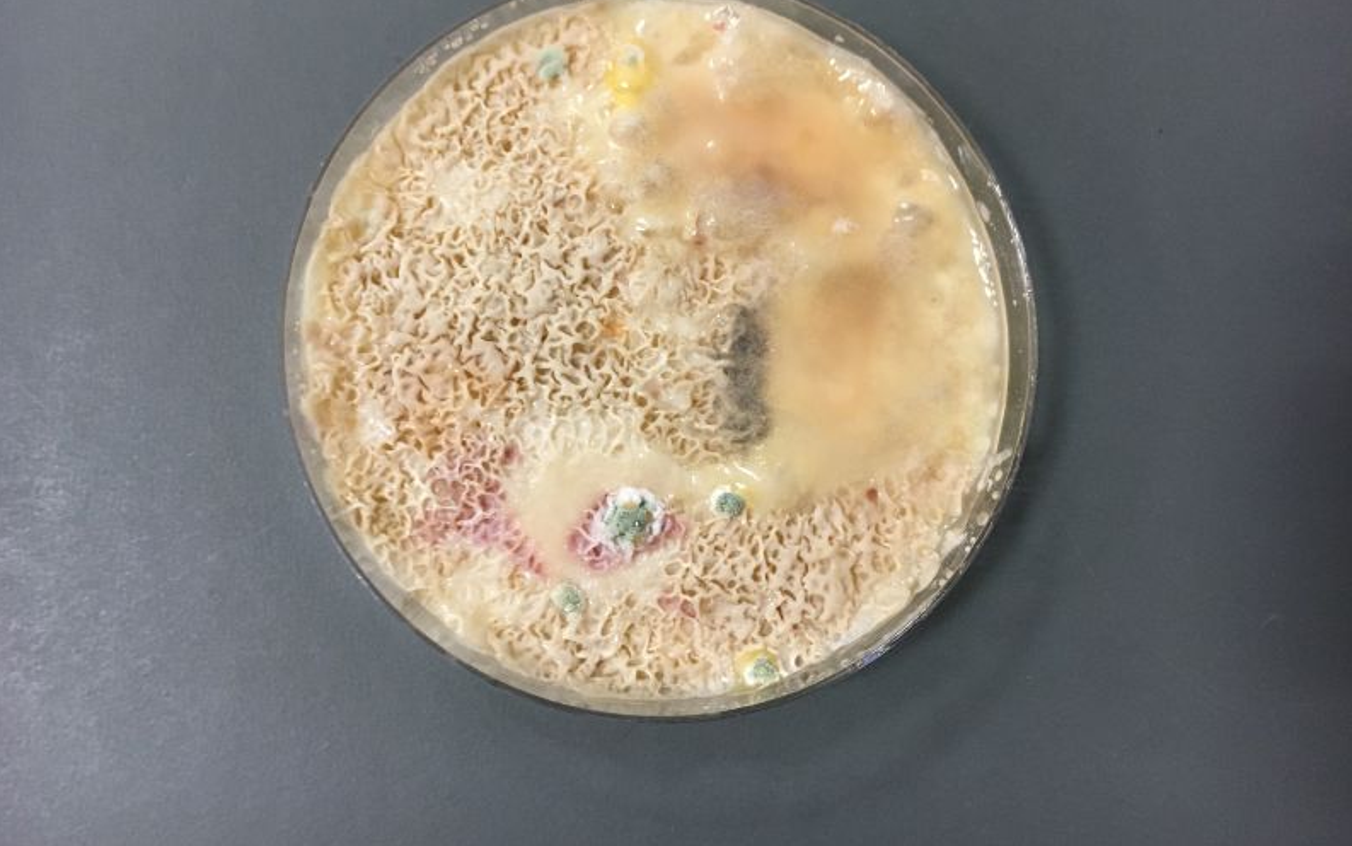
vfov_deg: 40.5
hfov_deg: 61.2
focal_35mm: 31
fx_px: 1142
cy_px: 365
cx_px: 672
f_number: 2.2
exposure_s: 1/33
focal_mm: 4.15
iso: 200
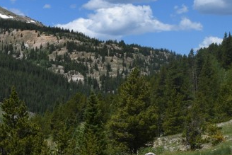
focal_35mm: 111
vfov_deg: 12.3
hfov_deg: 16.7
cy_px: 57
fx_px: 716
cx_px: -115
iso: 200
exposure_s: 1/400
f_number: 10
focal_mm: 18
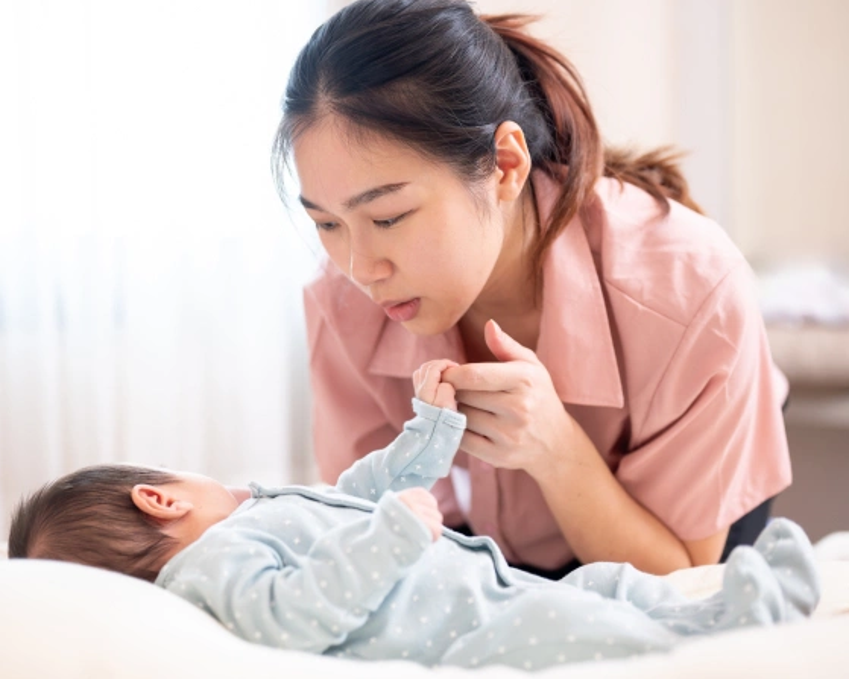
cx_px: 383
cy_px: 337
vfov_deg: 26.7
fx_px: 1432
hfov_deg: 33.0
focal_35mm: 57
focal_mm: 50
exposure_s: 1/320
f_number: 2.2
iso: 320
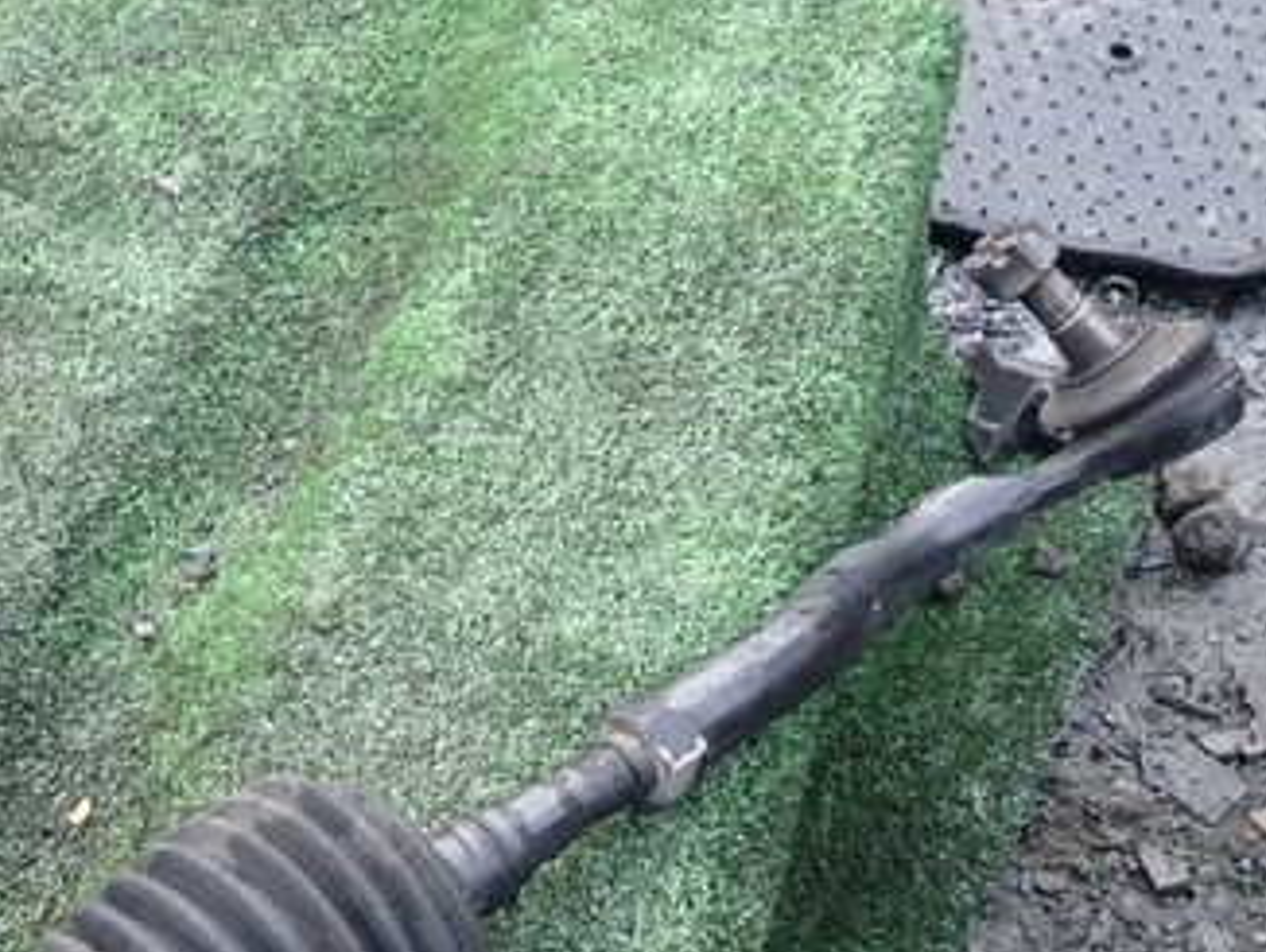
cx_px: 225
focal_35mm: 46
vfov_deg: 30.6
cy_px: 800
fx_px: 1684
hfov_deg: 39.3
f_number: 2
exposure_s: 1/60
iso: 100
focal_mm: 4.5
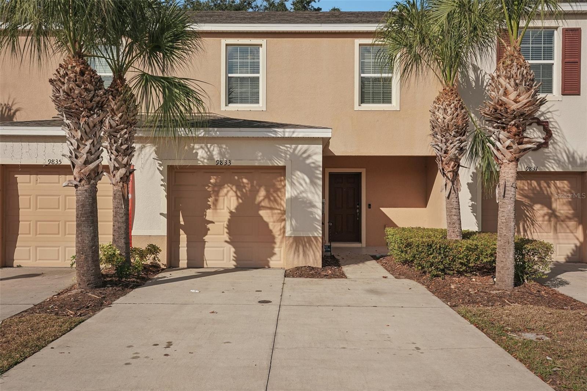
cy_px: 196
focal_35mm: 30
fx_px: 497
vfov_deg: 42.9
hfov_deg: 61.1
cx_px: 294
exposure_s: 1/2000
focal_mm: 30.5
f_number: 8
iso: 400
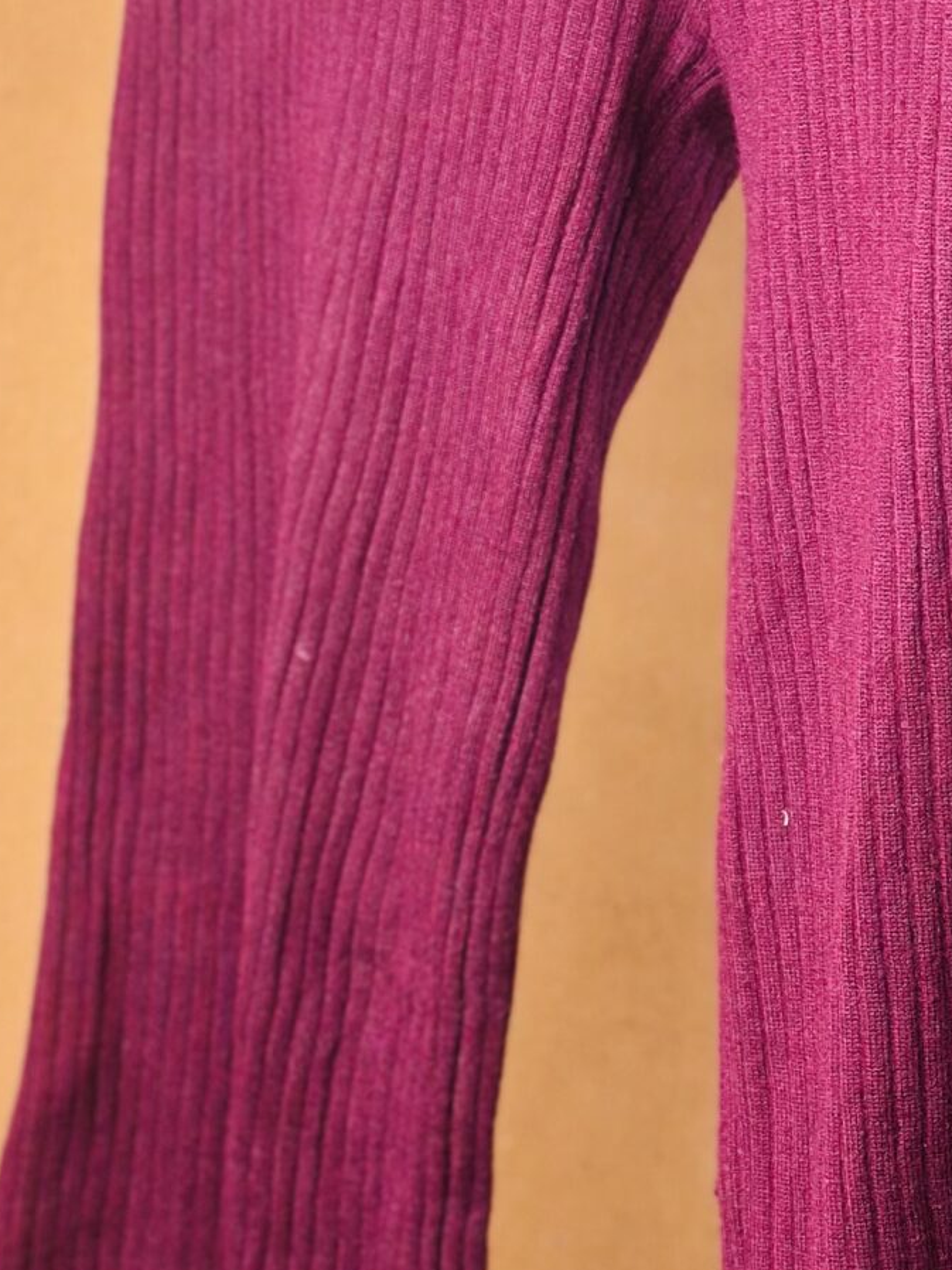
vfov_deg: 14.4
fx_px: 5022
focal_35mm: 137
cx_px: 477
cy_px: 544
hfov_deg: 10.8
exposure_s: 1/50
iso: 100
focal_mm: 6.86
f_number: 1.78
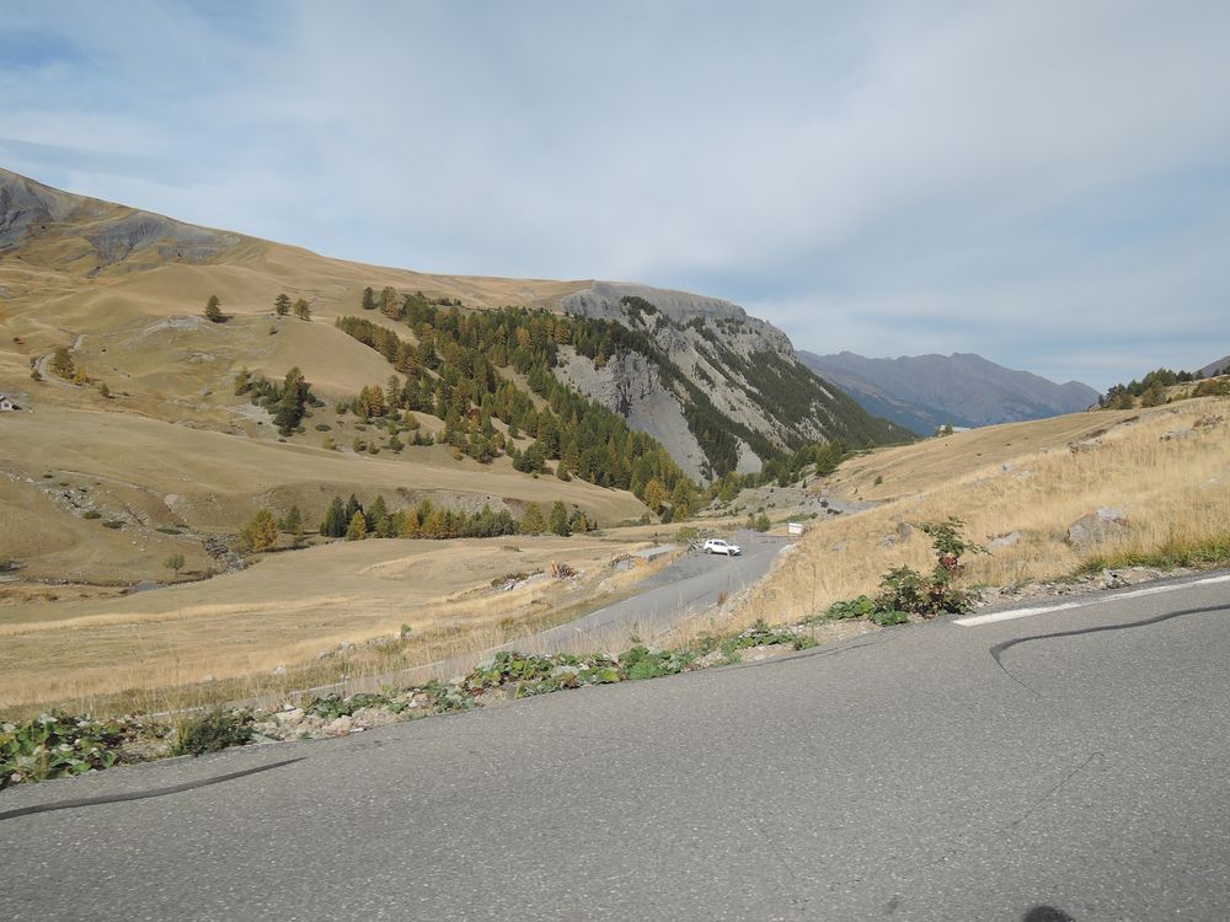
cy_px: 461
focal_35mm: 24
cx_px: 615
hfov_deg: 71.6
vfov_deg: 56.8
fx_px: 853
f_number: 2.8
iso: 80
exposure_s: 1/200
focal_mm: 5.1
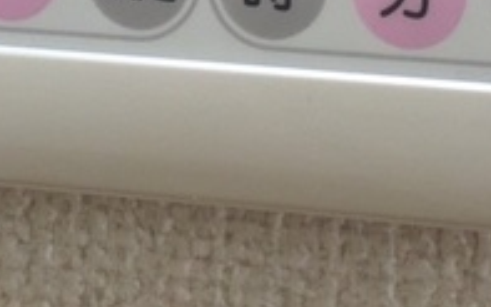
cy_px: -309
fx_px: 3532
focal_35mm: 264
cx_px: 284
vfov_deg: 4.9
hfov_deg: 8.0
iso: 417
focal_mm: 5.43
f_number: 1.89
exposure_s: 1/120
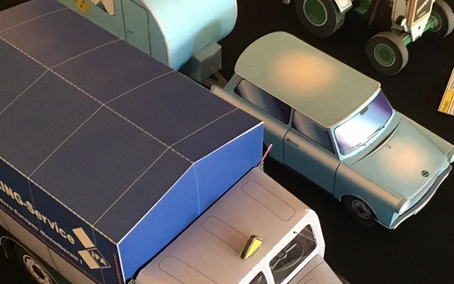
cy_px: 205
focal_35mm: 61
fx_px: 755
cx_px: 219
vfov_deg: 21.2
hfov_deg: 33.5
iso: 320
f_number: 2.2
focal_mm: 4.15
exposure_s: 1/17
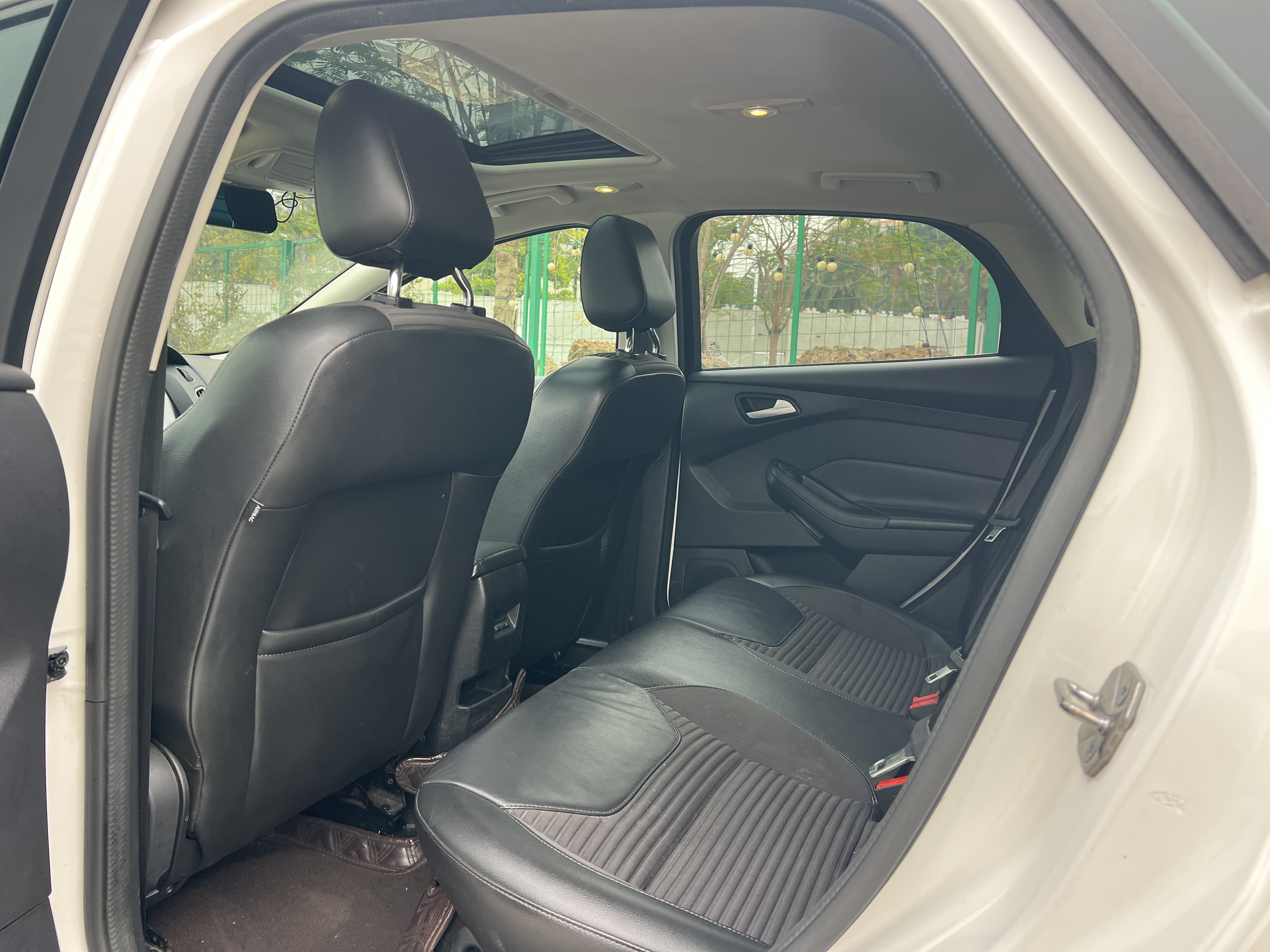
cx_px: 635
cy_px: 476
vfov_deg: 53.1
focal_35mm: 26
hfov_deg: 67.3
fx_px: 954
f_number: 1.5
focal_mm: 5.7
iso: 80
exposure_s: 1/121
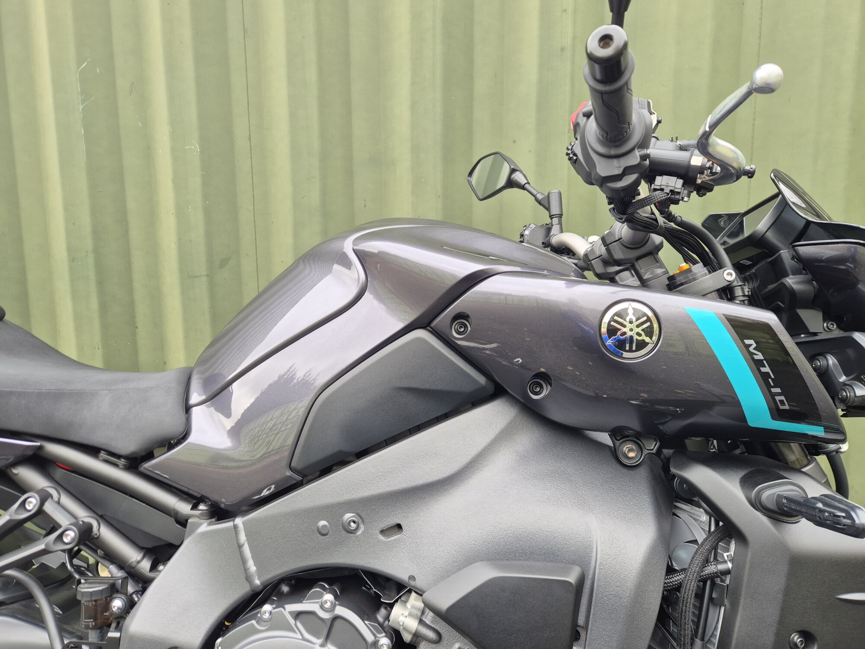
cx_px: 432
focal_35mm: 23
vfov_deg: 58.9
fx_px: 575
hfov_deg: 73.9
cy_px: 324
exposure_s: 1/180
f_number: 1.8
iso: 125
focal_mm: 5.4
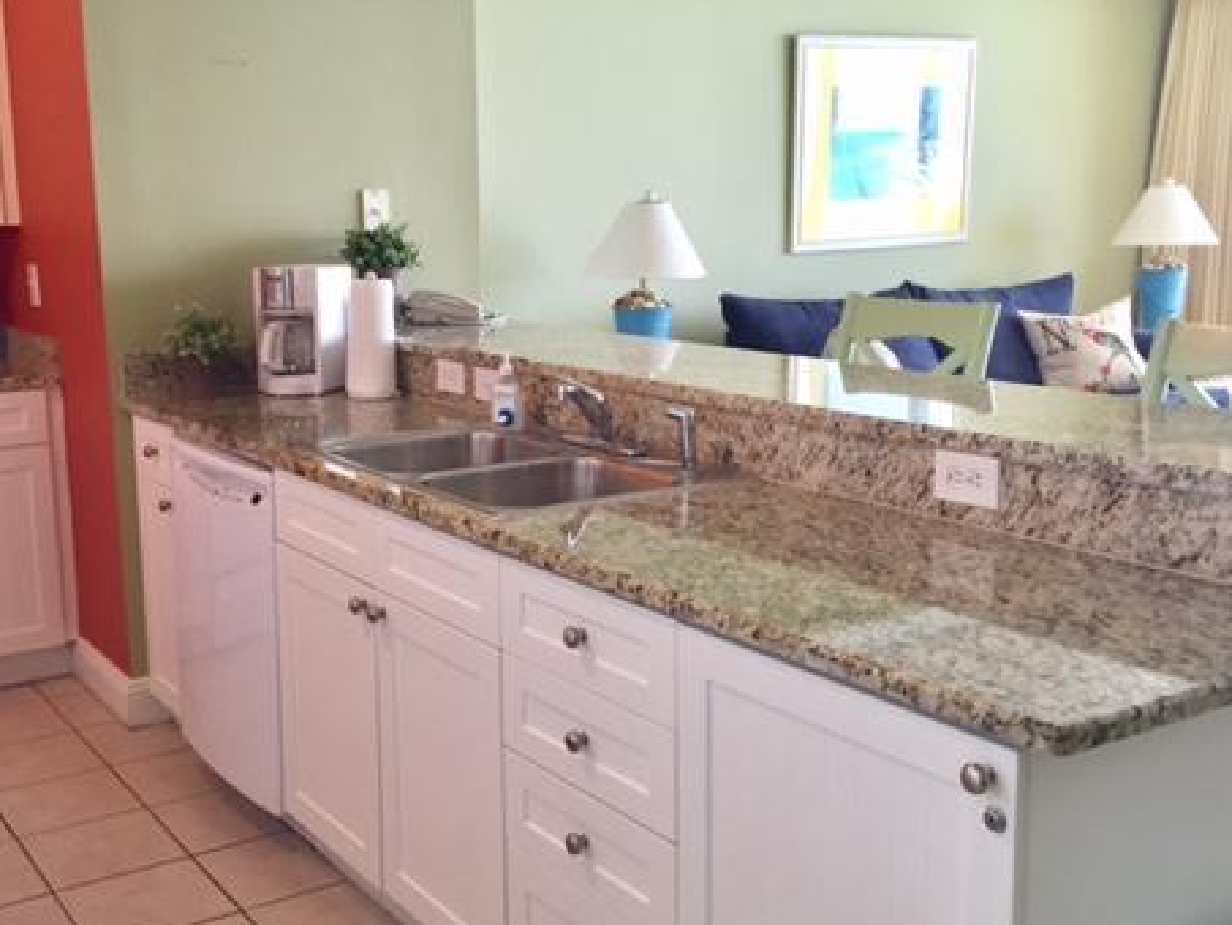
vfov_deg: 35.1
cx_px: 498
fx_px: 1460
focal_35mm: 41
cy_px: 506
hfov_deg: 45.5
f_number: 2.2
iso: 50
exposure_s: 1/30
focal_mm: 4.15
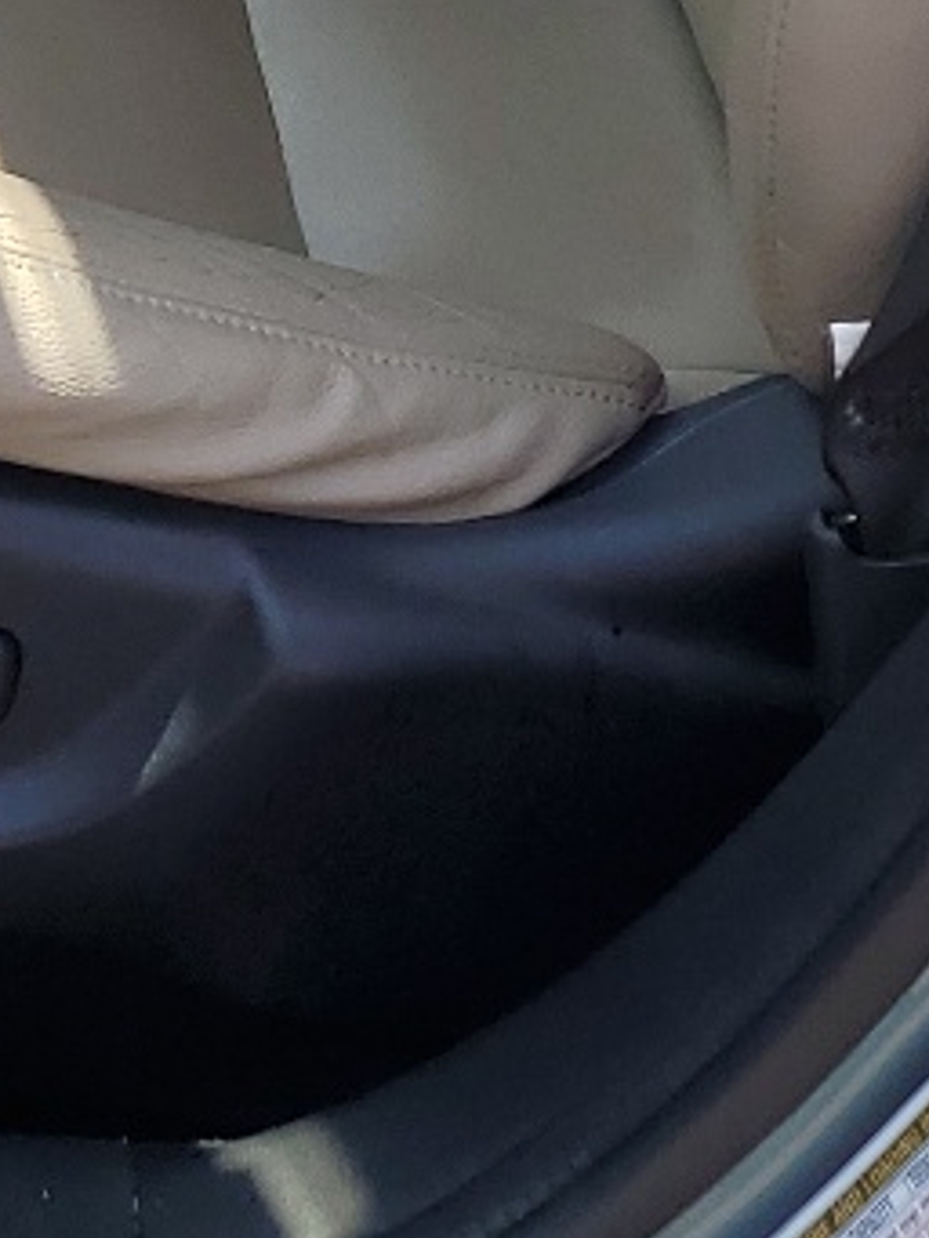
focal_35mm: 122
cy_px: -922
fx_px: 4363
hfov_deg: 11.8
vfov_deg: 14.4
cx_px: -283
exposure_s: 1/1111
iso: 50
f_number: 1.5
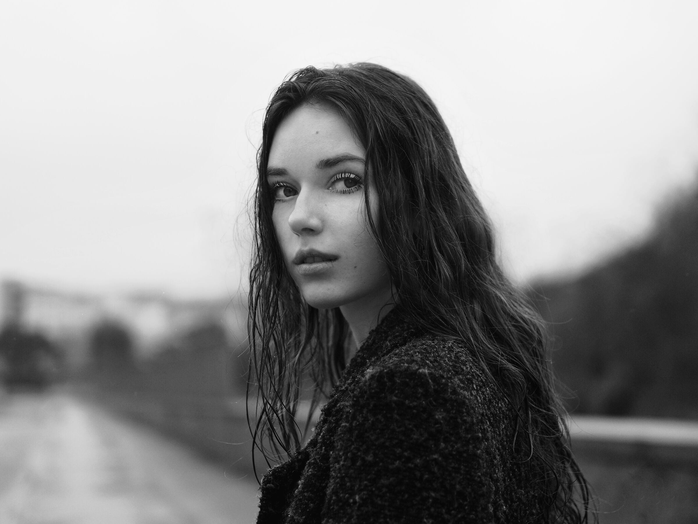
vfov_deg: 24.4
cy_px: 262
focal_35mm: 60
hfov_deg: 32.2
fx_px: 1210
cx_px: 349
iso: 400
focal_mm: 30
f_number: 1.4
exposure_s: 1/2000
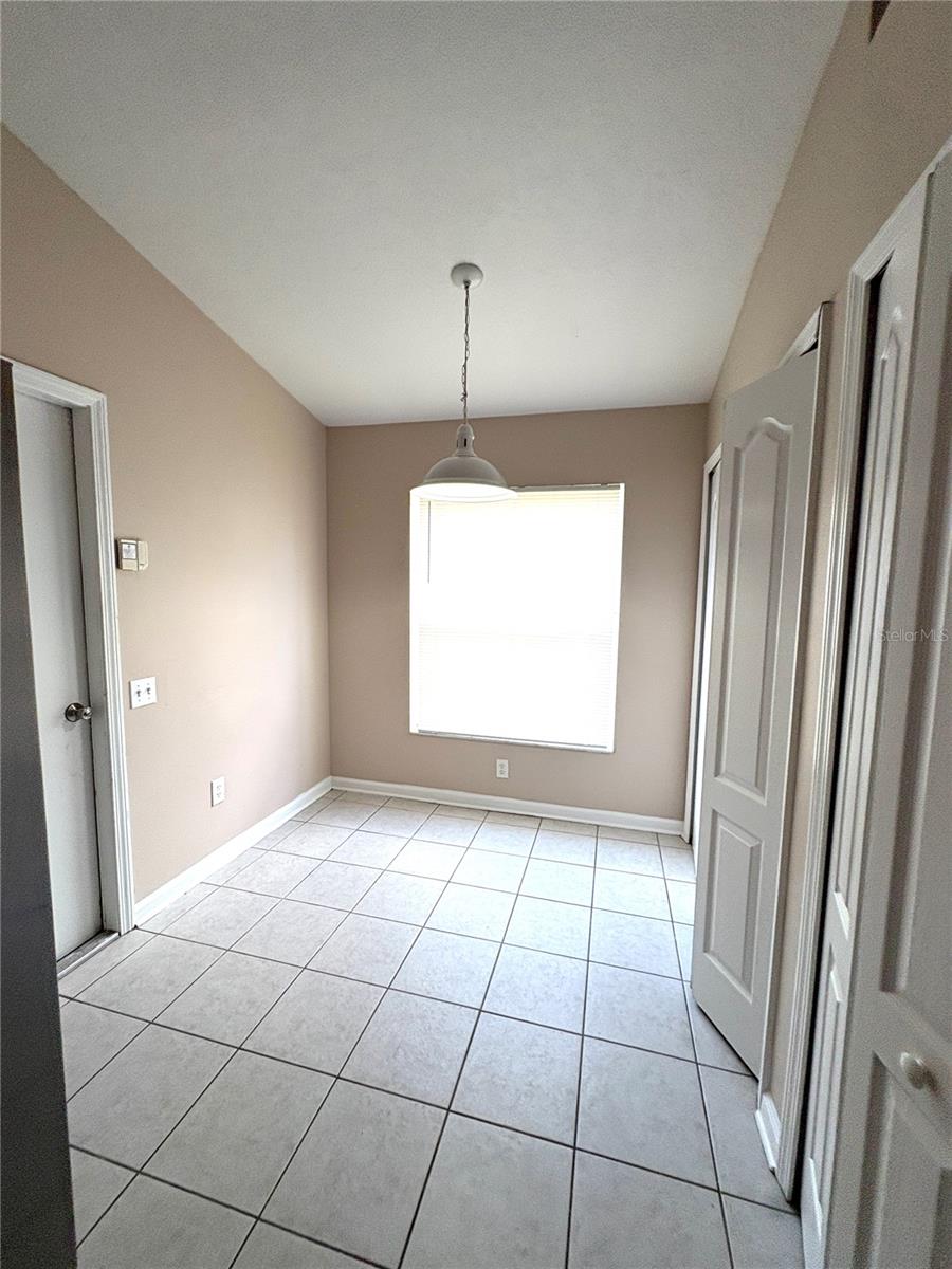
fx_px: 513
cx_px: 476
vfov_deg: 102.1
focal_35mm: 14
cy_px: 634
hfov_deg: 85.7
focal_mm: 2.22
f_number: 2.2
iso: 80
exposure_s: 1/120
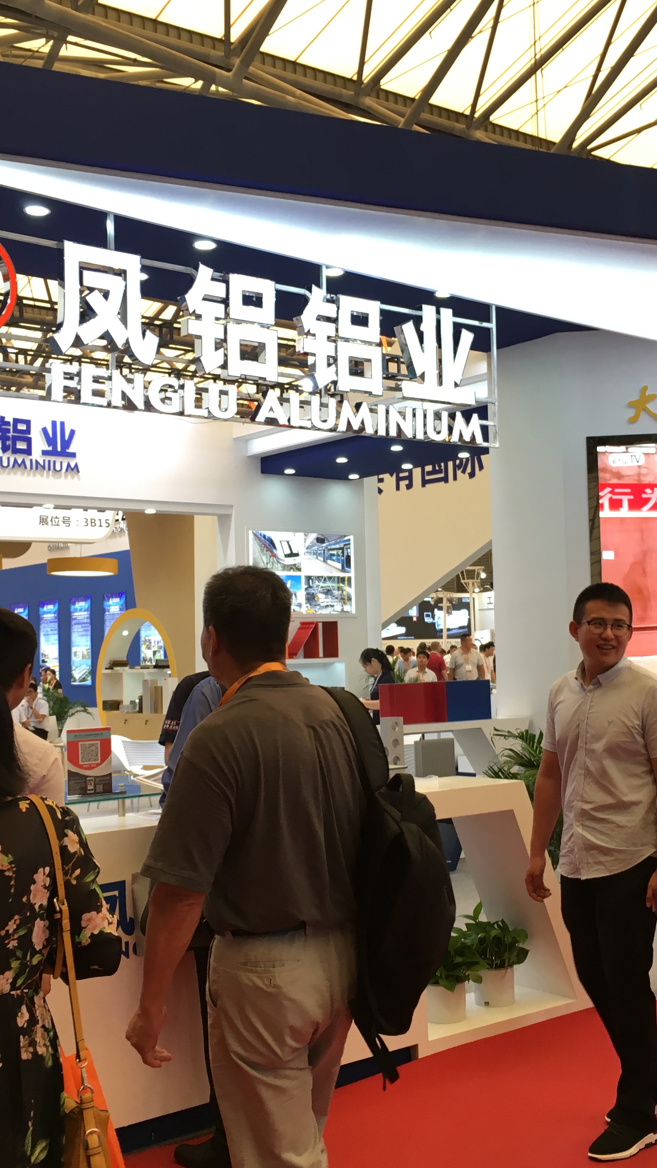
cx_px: 392
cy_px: 588
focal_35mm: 43
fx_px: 1332
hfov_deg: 27.6
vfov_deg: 47.4
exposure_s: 1/33
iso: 25
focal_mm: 4.15
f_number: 2.2
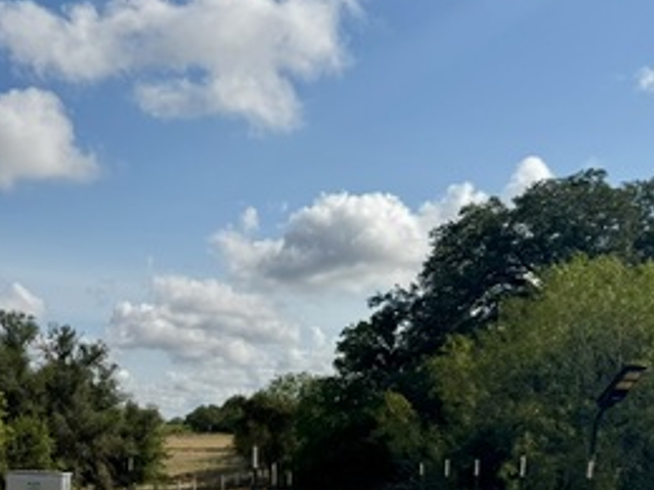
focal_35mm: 59
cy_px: 487
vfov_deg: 23.8
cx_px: 63
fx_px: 1115
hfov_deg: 31.2
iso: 80
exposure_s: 1/7937
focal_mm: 6.76
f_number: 1.78
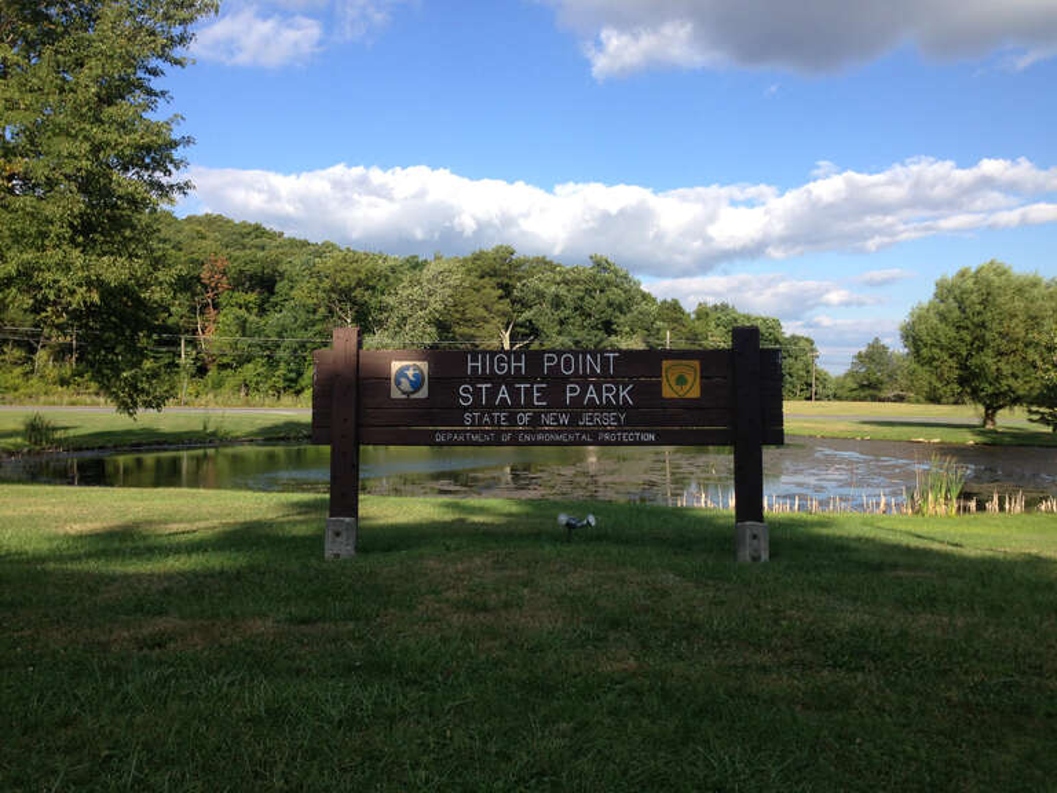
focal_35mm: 33
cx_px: 528
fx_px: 1008
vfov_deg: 42.9
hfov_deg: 55.4
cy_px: 396
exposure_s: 1/903
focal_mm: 4.13
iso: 50
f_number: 2.4
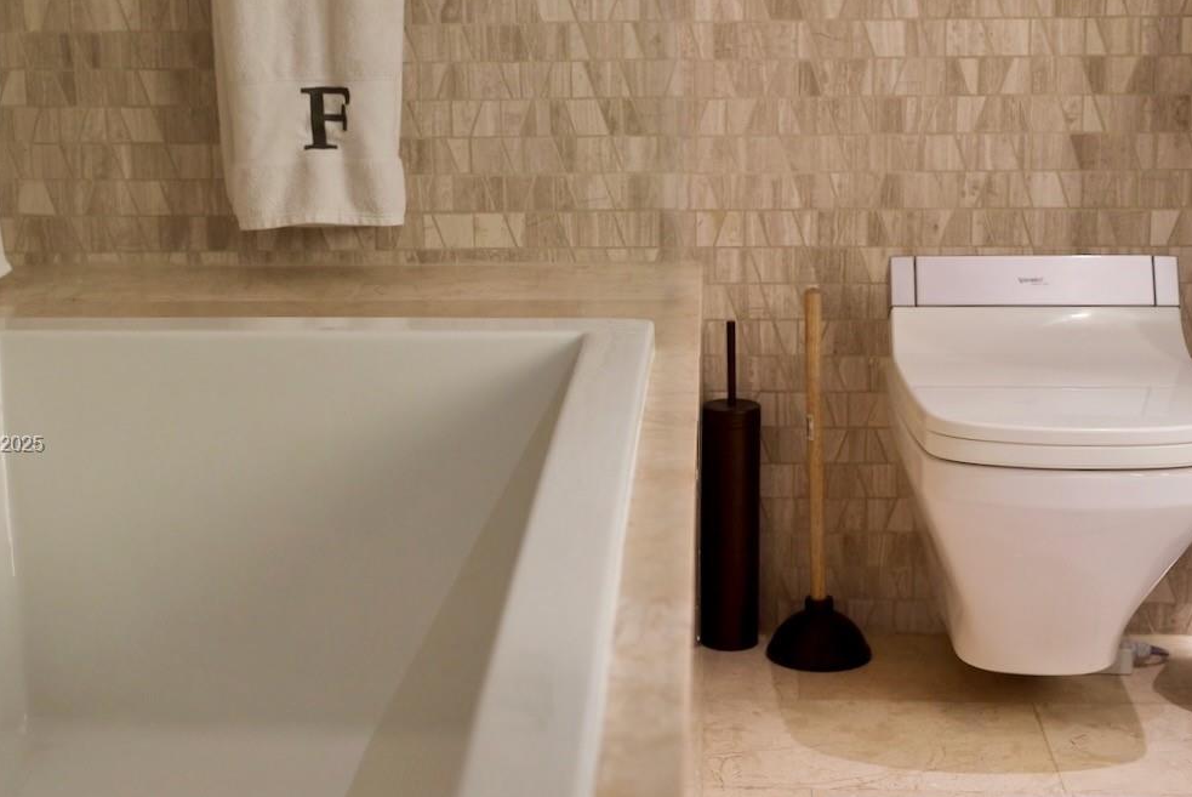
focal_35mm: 64
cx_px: 506
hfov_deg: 31.3
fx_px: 2121
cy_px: 446
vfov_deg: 21.3
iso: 1600
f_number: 3.2
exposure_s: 1/160
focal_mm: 50
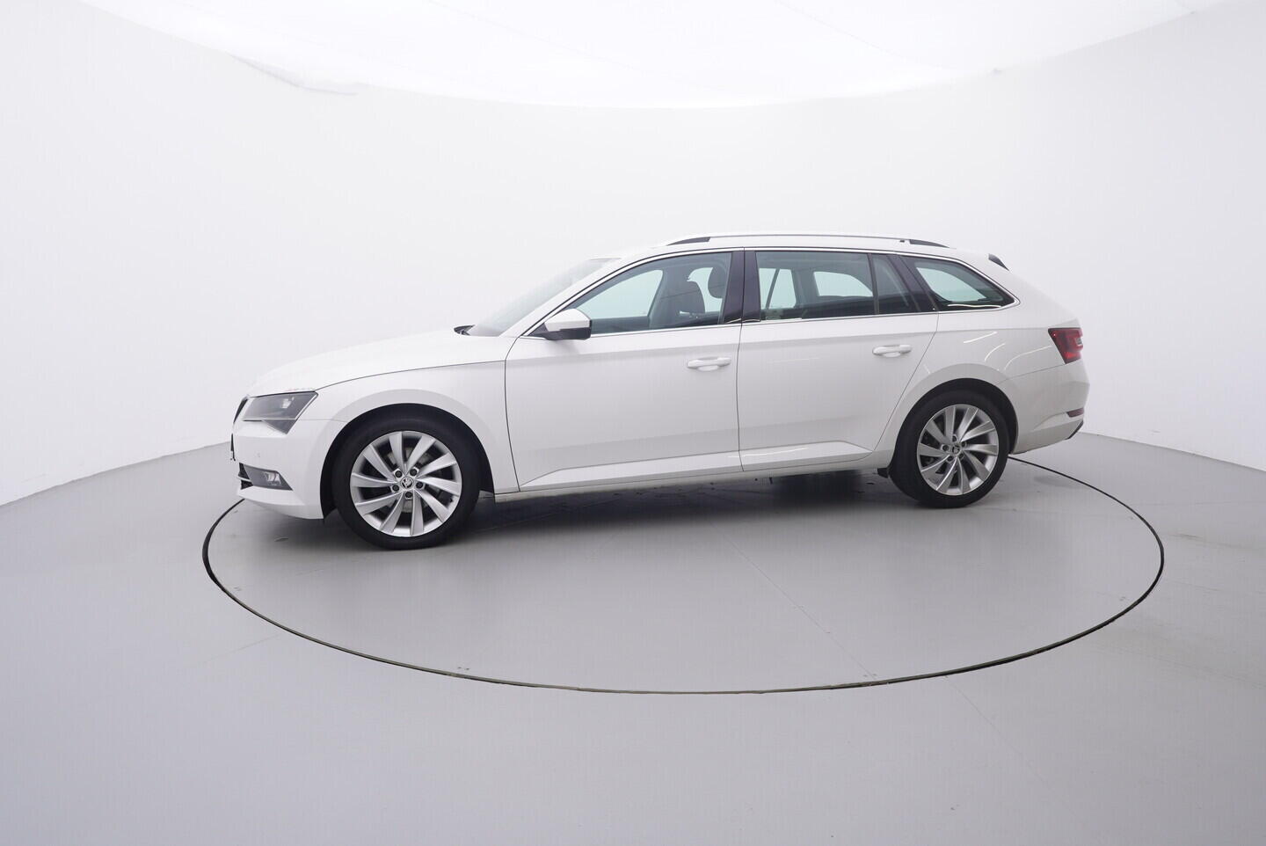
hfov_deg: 77.3
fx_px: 792
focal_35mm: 22
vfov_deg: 56.2
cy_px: 423
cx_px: 633
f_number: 5
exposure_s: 1/80
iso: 200
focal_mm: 15
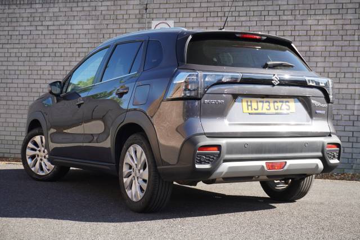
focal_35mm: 58
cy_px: 120
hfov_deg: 34.2
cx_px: 180
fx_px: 585
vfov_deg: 23.2
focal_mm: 39
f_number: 5.6
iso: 125
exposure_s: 1/100
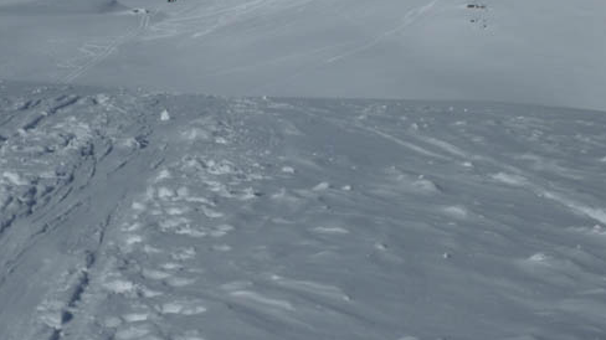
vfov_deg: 9.0
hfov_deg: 16.0
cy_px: -19
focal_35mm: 134
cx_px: 246
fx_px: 2152
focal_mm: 13.2
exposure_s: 1/1000
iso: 80
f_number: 8
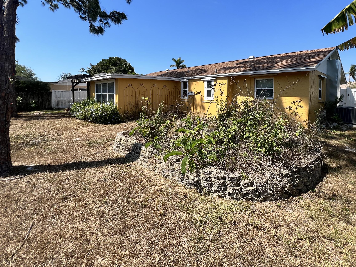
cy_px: 98
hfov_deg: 90.6
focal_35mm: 17
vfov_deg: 73.3
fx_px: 175
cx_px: 199
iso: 32
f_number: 1.8
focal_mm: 1.57
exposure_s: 1/1376
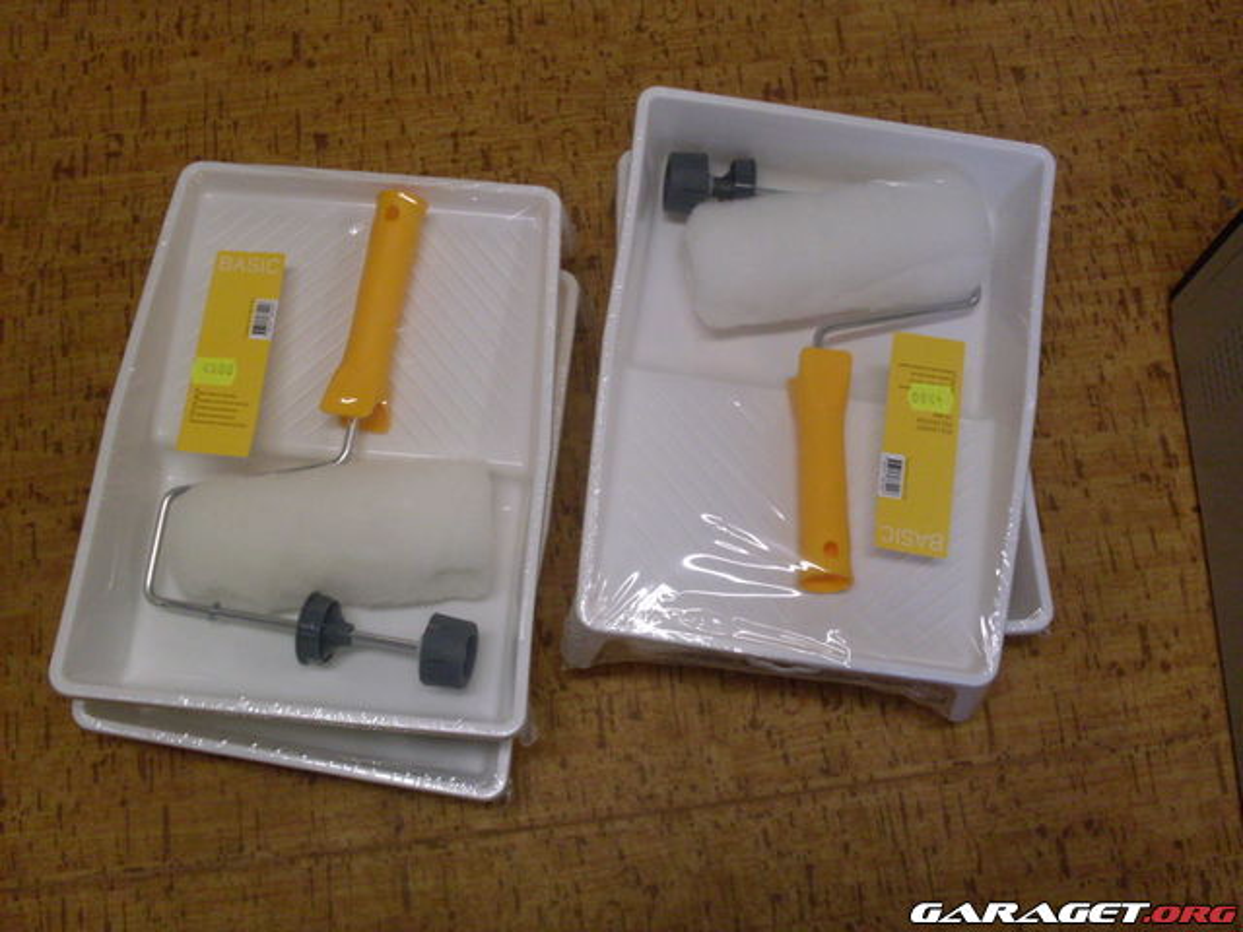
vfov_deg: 37.7
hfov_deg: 49.0
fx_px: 1365
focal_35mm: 38
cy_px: 466
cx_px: 622
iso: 200
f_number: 2.8
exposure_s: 1/45
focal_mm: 6.3
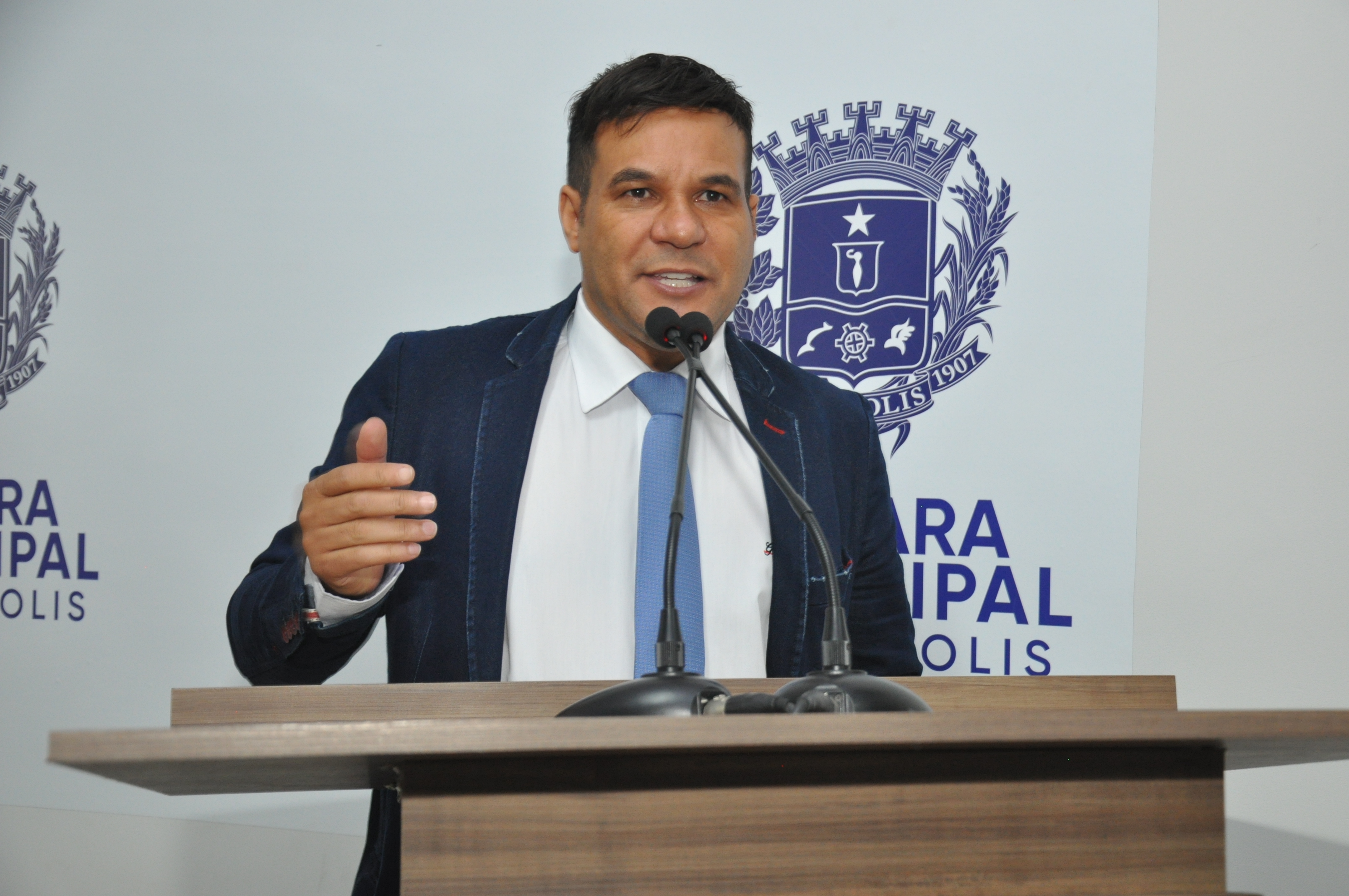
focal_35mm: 60
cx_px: 674
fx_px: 2246
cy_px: 448
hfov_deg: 33.4
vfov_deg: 22.6
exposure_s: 1/60
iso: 800
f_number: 5.6
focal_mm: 40
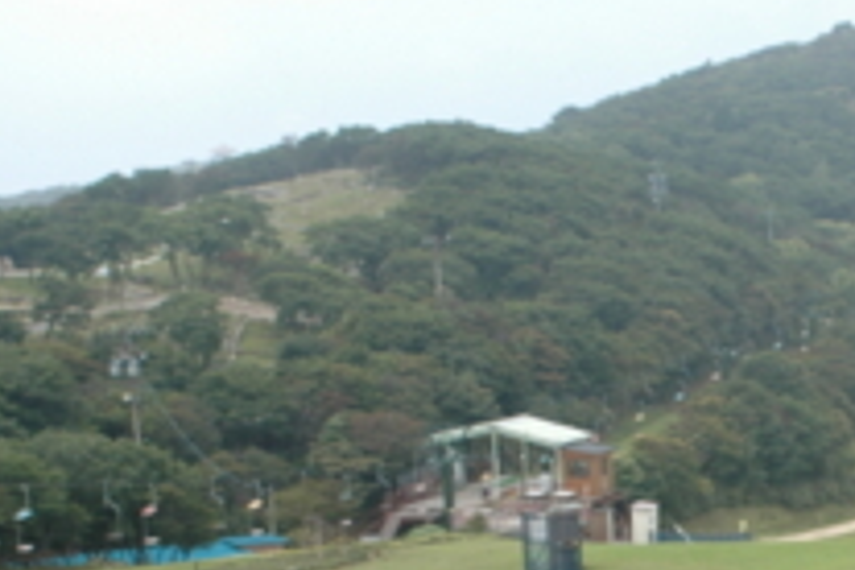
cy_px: 667
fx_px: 2066
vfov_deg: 15.2
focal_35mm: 87
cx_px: 880
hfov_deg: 22.4
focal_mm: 24
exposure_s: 1/350
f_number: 6.7
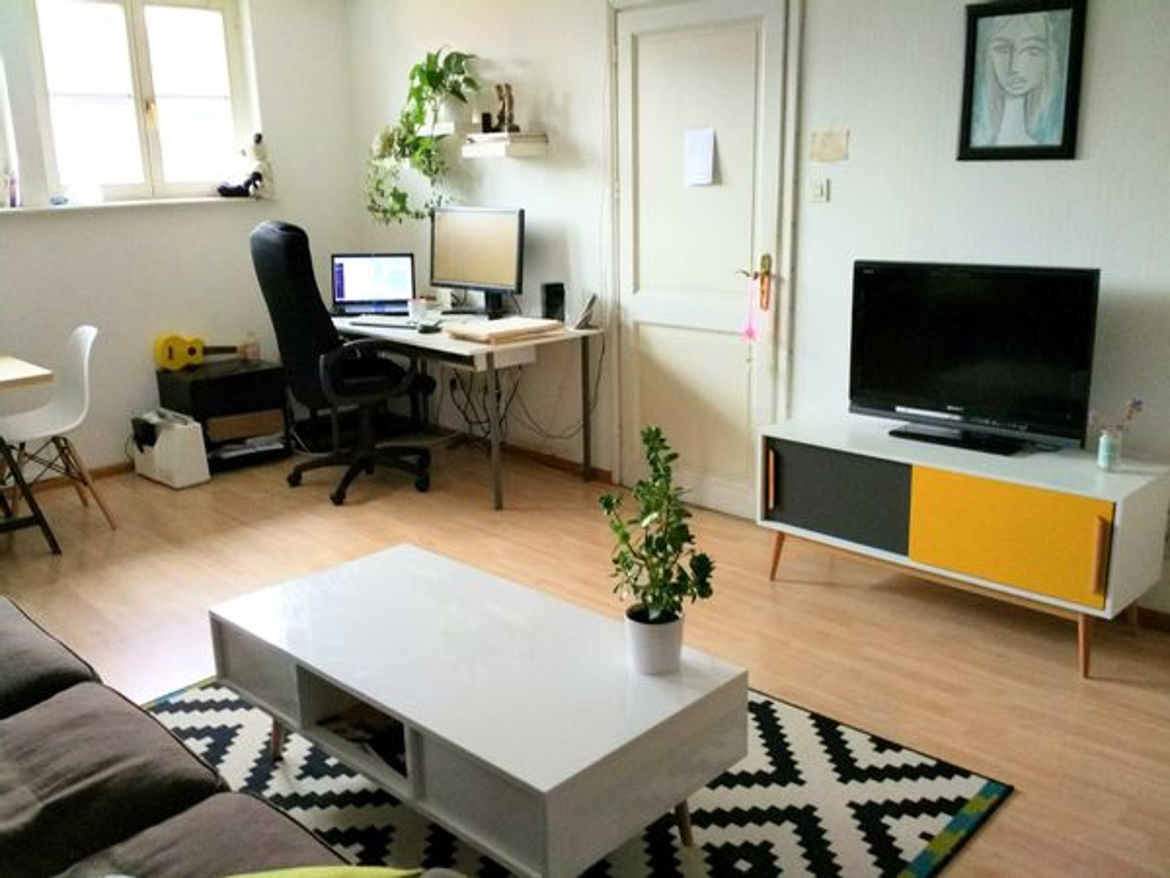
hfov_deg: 60.0
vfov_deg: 46.8
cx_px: 585
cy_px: 439
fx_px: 1014
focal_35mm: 30
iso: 329
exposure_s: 1/33
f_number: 2
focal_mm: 4.12
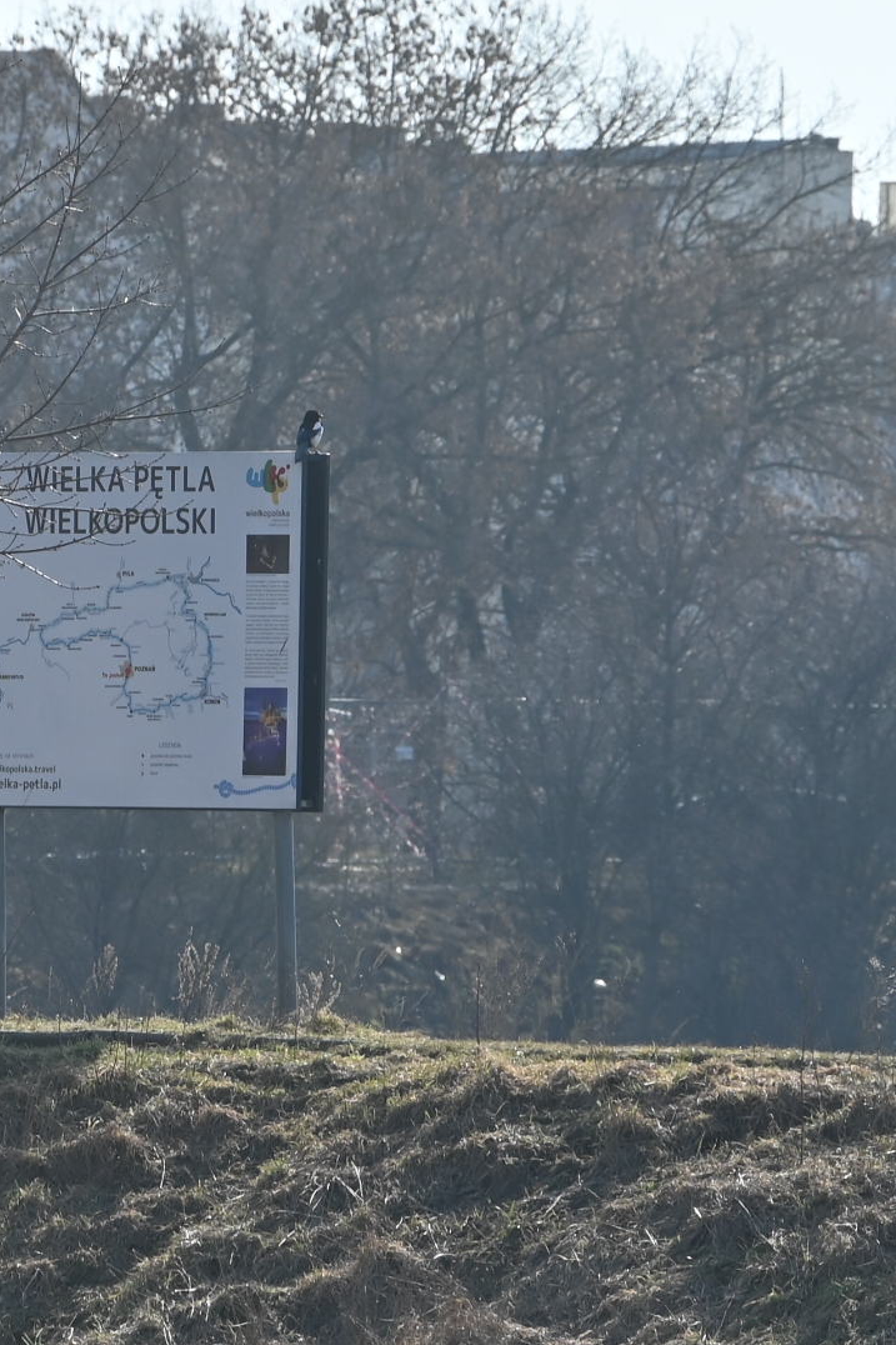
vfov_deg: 7.6
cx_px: 129
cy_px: 671
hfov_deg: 5.1
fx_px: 10120
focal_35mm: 271
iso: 100
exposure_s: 1/400
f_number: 8
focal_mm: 180
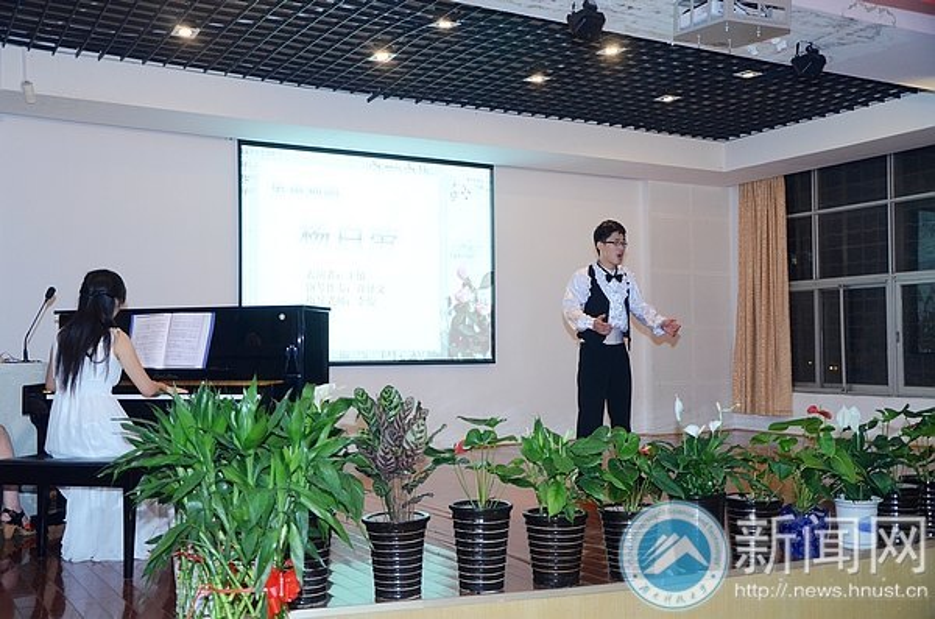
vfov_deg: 35.3
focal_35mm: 38
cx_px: 468
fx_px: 972
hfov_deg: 51.4
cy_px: 310
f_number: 4
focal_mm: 25
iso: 1600
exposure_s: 1/100
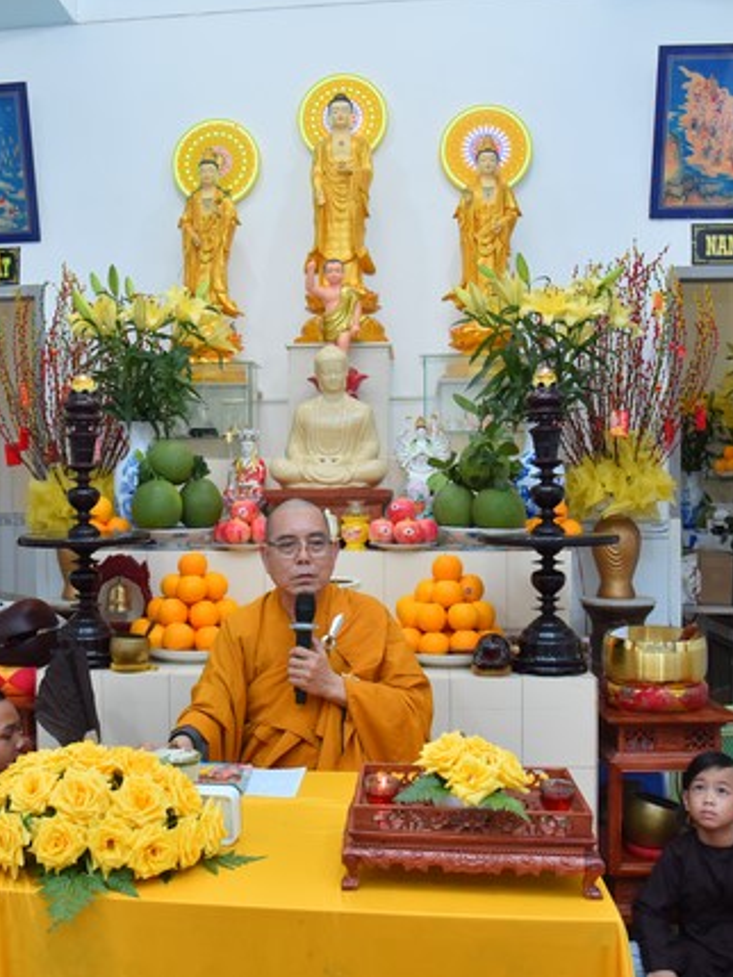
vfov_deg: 52.6
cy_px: 485
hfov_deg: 40.6
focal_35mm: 35
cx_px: 298
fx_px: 988
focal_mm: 24
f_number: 4.5
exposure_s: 1/160
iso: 400
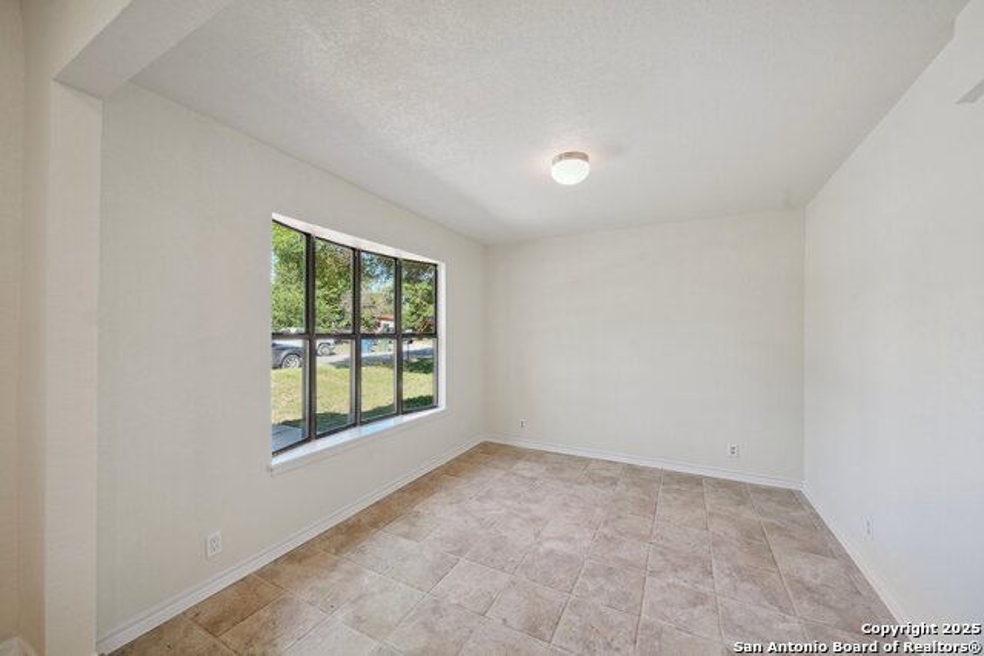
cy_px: 328
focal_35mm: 13
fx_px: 355
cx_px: 492
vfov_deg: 85.5
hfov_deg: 108.3
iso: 500
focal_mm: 13
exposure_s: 1/60
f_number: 8
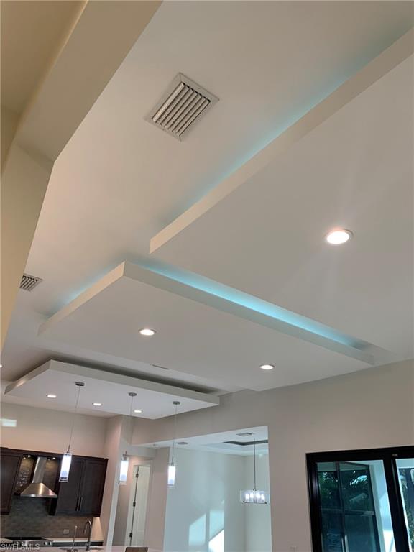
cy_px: 276
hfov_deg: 53.1
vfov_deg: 67.3
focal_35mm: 26
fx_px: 415
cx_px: 207
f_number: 1.8
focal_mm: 4.25
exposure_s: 1/120
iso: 80
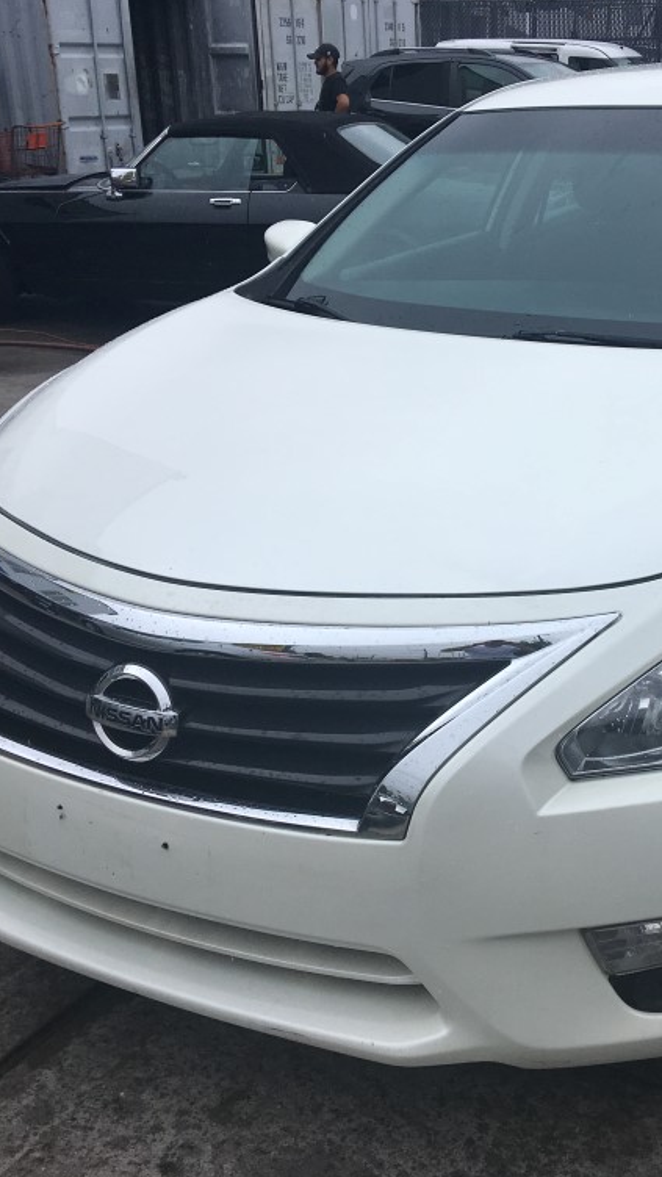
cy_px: 595
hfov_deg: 27.3
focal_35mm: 43
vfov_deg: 47.4
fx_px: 1342
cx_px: 512
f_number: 2.2
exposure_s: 1/1425
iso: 25
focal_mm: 4.15
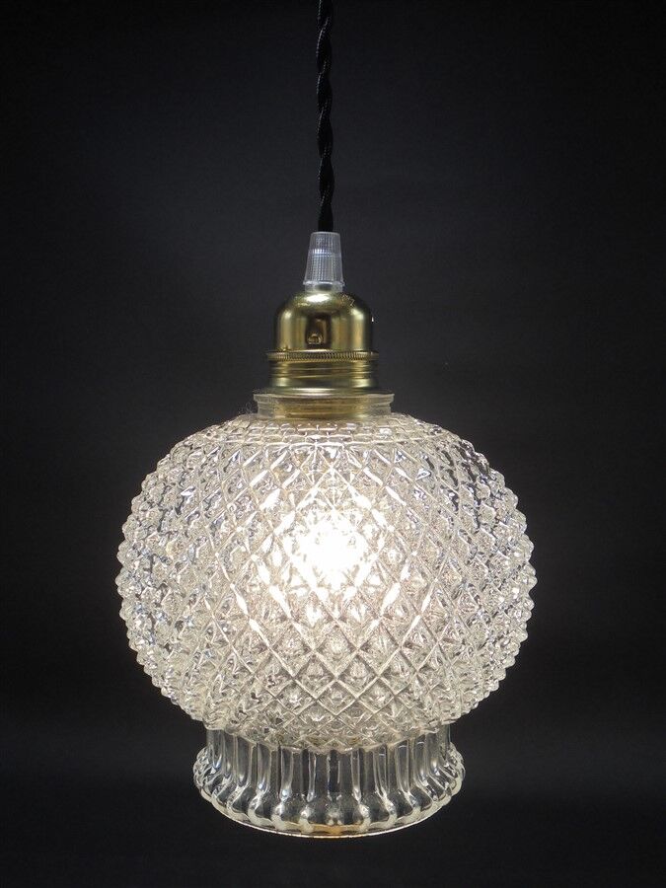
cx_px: 333
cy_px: 444
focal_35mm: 43
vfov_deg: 43.9
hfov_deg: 33.6
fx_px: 1103
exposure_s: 1/100
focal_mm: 7.8
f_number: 4.5
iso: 100
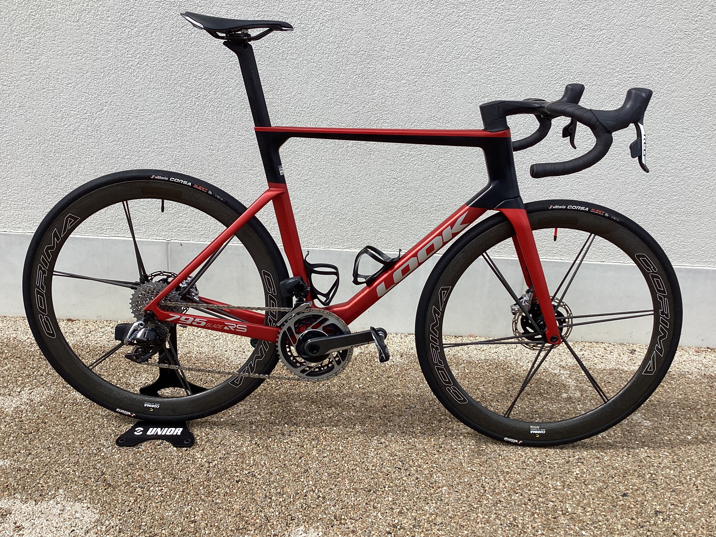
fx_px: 641
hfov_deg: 58.4
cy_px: 268
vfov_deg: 45.4
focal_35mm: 31
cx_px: 358
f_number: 2.4
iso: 25
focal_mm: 3.3
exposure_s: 1/1087
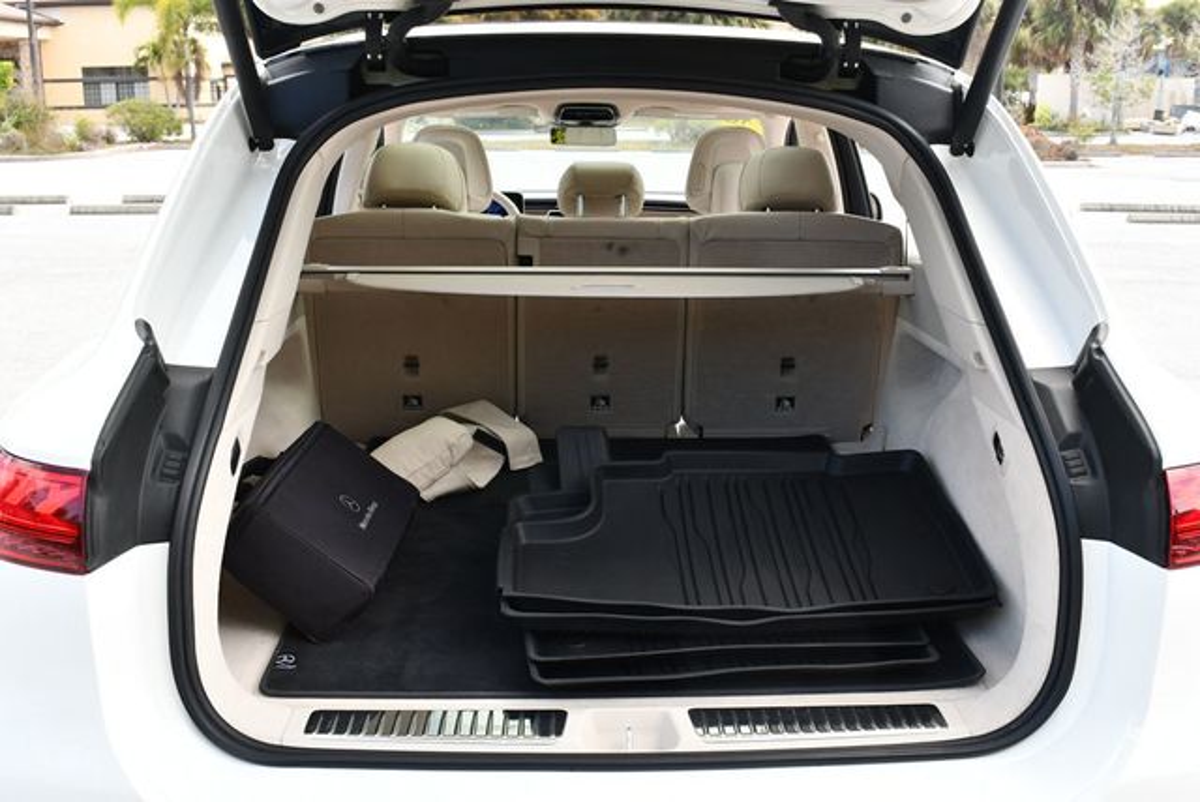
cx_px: 600
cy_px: 401
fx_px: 1201
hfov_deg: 53.1
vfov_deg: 36.9
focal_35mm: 36
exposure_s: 1/250
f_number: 5.6
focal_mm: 18
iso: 320
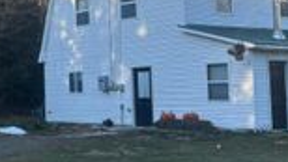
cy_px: 42
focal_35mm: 92
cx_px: -28
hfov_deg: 21.9
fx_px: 703
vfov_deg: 13.2
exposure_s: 1/781
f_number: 1.6
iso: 50
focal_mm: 5.96
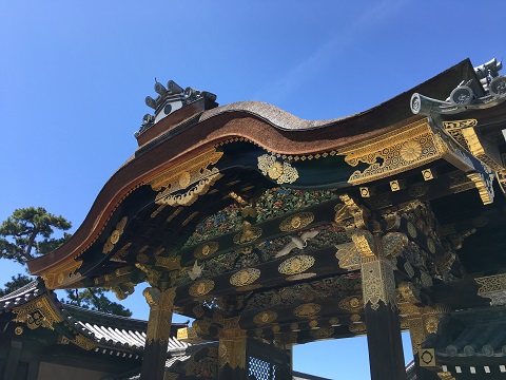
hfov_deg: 61.7
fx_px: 424
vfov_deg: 48.2
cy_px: 190
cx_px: 253
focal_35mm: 29
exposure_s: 1/635
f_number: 2.2
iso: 25
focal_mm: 4.15
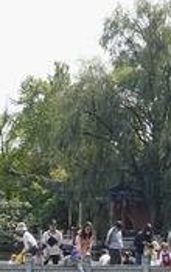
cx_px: 183
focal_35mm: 107
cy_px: 180
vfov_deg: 19.4
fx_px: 795
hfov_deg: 12.1
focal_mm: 46
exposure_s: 1/2000
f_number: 4
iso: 800
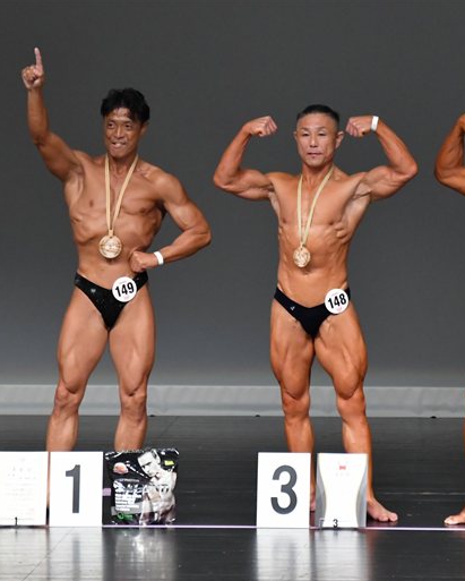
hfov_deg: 3.5
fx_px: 7666
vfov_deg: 4.3
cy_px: 291
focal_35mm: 446
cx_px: 273
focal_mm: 210
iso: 5000
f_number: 5.6
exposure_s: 1/400
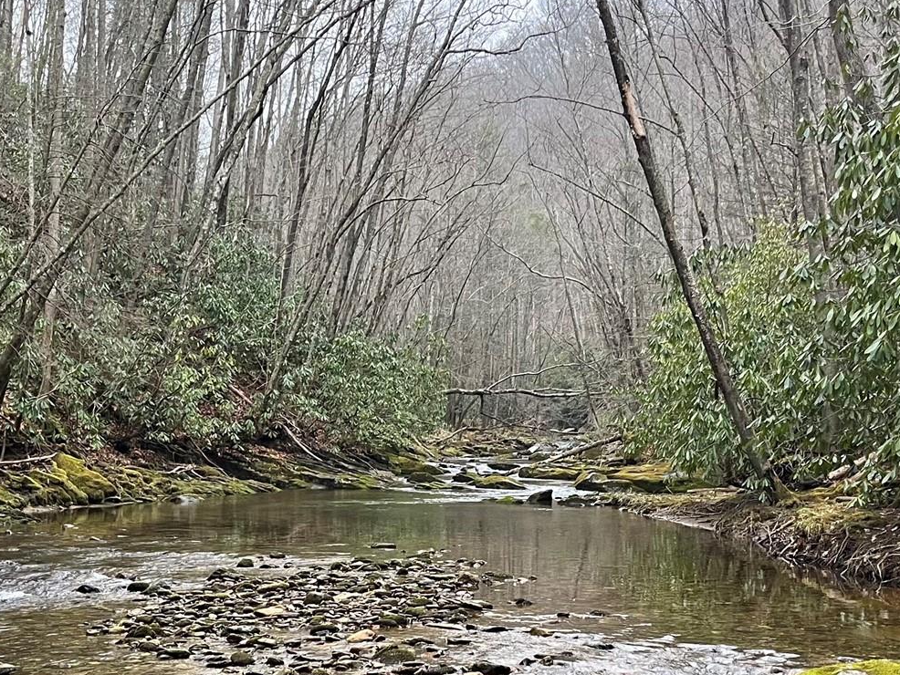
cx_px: 371
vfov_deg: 26.7
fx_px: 1404
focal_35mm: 54
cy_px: 506
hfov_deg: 35.4
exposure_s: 1/60
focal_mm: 5.1
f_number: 1.6
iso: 160
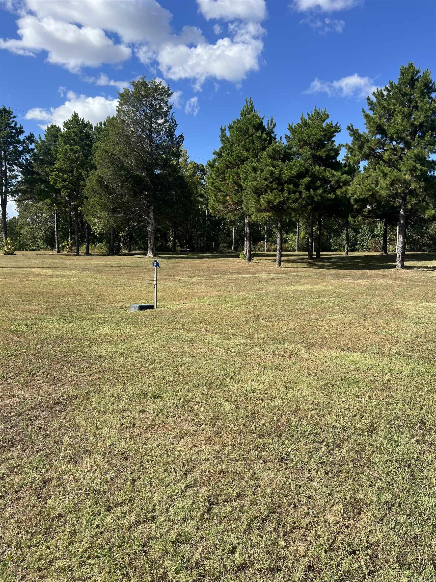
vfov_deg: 67.3
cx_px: 218
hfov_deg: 53.1
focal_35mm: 26
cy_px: 291
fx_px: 437
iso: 50
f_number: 1.6
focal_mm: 5.1
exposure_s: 1/2632
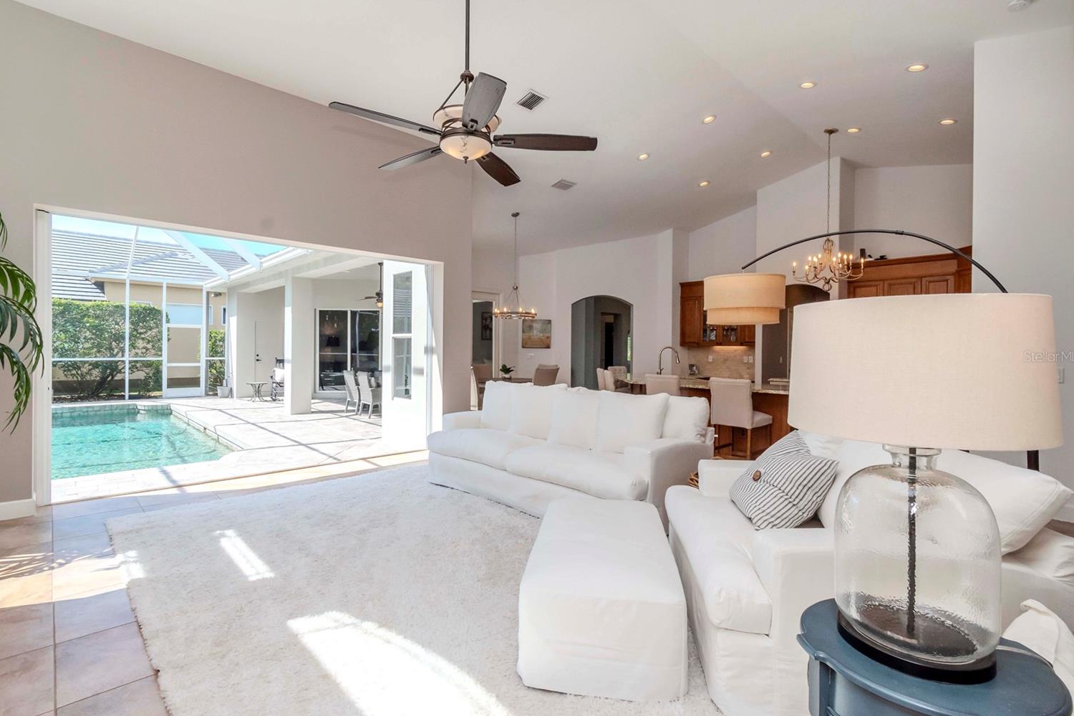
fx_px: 477
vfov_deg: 73.7
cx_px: 515
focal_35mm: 16
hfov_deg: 96.7
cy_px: 356
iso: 500
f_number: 11
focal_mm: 10
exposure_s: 1/200
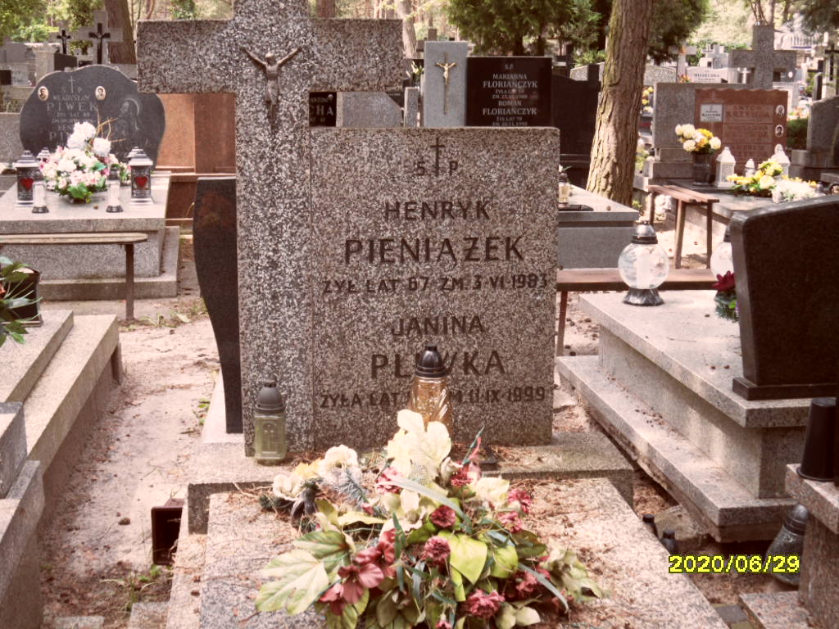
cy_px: 314
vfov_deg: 29.1
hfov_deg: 38.2
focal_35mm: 50
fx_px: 1212
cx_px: 420
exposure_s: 1/90
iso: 100
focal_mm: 8.2
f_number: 3.8
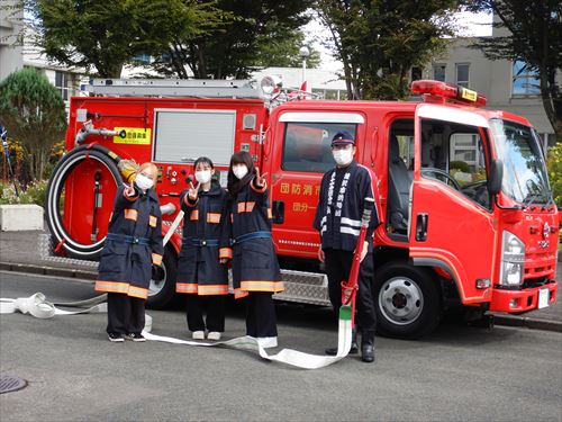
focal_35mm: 61
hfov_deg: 31.7
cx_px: 281
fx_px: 990
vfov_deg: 24.0
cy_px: 211
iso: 125
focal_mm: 11
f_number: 4.4
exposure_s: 1/250
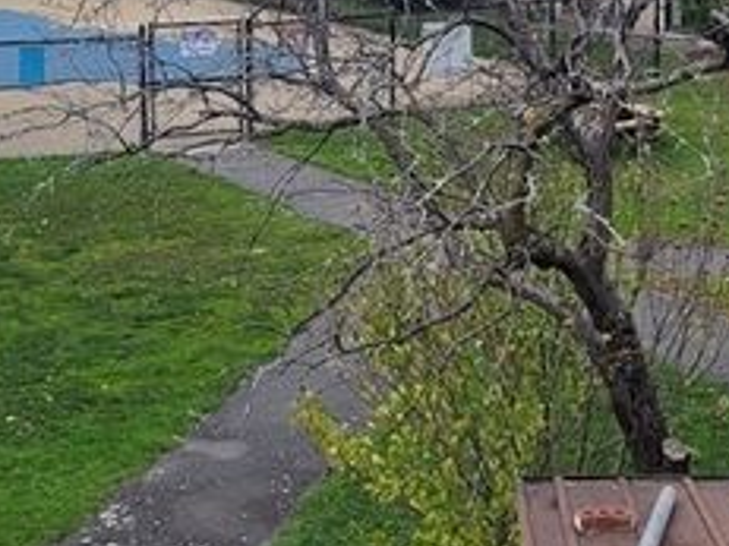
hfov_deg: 28.7
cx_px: 502
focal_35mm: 67
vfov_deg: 21.6
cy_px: 106
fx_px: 1410
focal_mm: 5.4
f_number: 1.8
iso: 40
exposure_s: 1/388
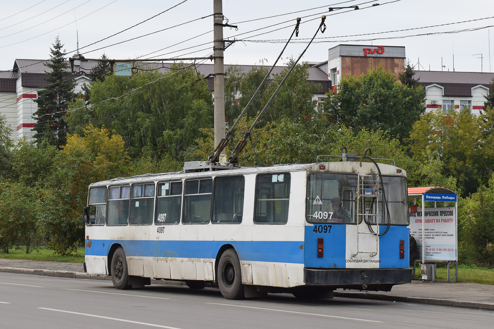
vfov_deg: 16.6
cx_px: 247
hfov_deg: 24.6
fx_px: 1132
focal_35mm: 82
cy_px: 164
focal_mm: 55
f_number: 9
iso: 200
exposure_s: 1/320
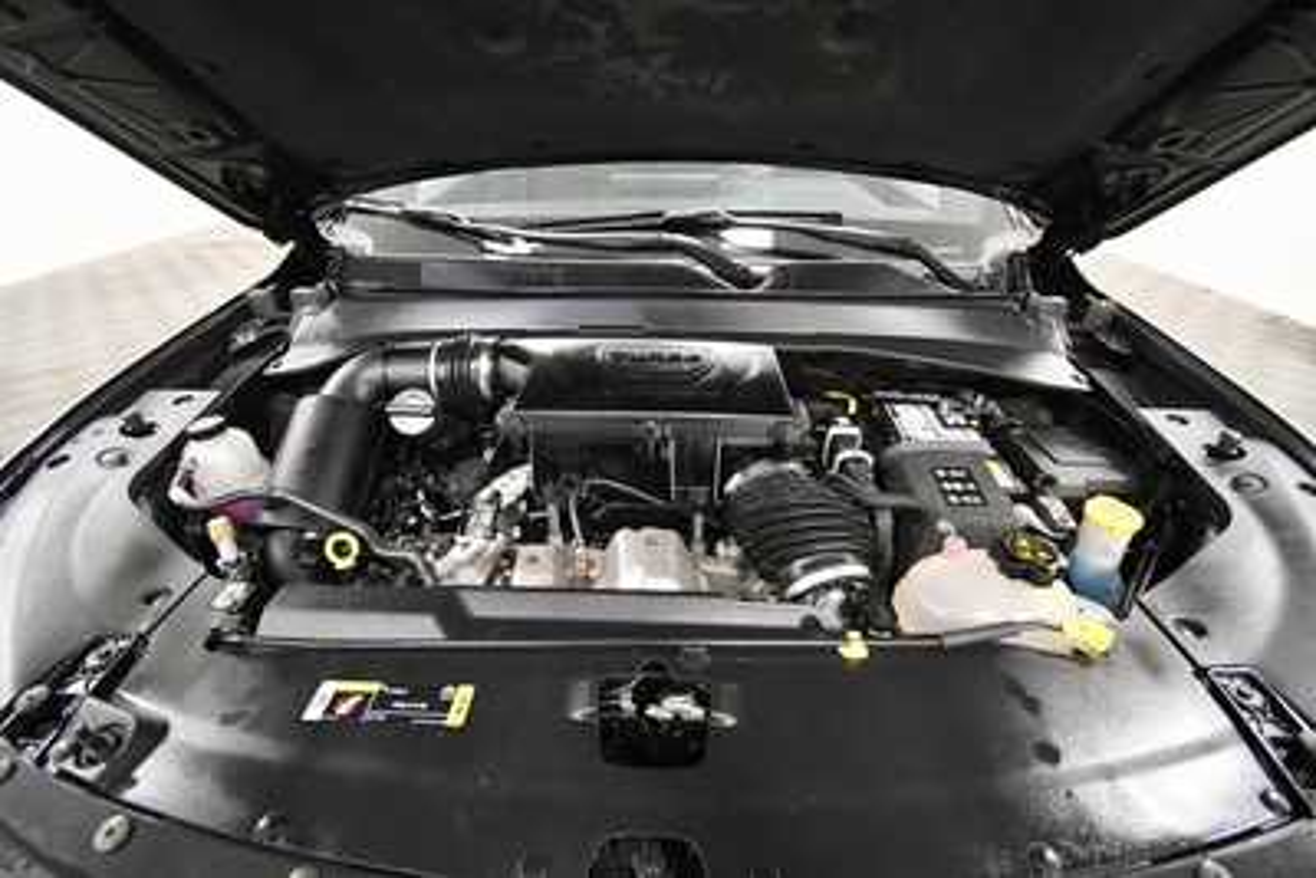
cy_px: 439
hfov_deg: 100.4
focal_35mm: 15
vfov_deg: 77.4
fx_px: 549
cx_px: 658
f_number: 4.5
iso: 2800
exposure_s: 1/125
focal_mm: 10
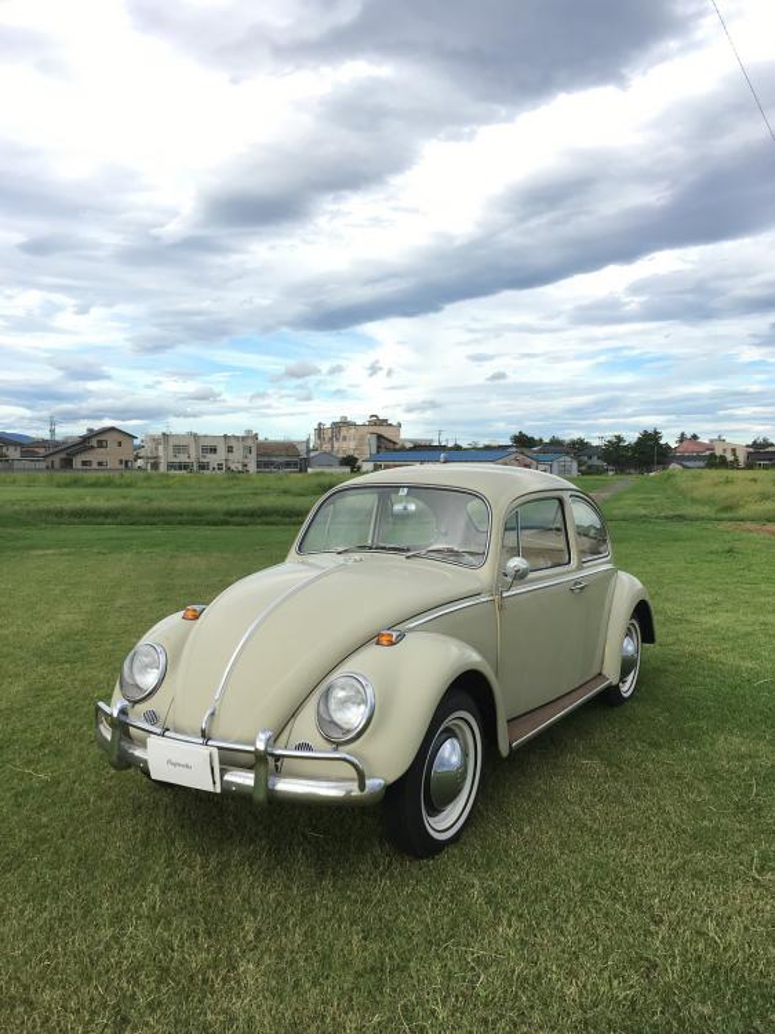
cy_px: 517
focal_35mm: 29
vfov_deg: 61.7
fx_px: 866
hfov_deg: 48.2
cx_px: 388
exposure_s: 1/460
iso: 25
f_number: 2.2
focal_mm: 4.15
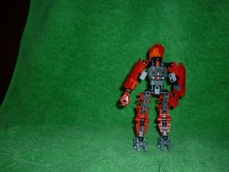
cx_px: 114
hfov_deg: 55.4
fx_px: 218
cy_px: 86
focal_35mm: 33
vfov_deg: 42.9
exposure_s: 1/125
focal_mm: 5.5
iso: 100
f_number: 2.8
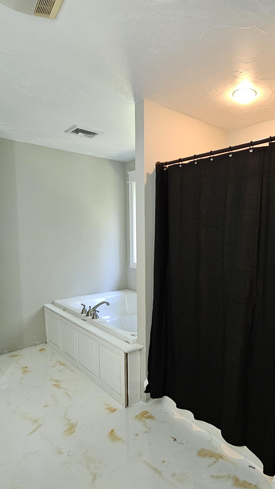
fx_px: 259
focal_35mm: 20
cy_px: 259
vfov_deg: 86.5
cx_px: 210
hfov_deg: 53.1
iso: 320
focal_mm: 2.2
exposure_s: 1/60
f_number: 2.2
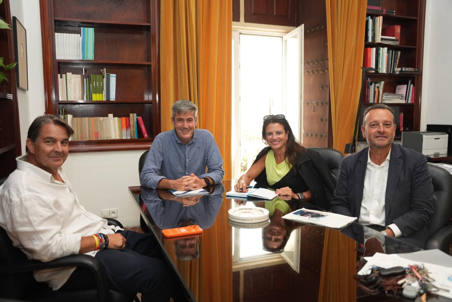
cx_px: 226
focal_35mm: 30
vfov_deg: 43.5
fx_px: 378
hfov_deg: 61.7
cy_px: 151
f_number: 2.8
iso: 1250
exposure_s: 1/200
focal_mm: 30.1
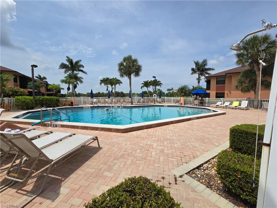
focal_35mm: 13
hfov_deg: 106.2
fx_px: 104
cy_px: 104
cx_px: 138
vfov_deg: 89.9
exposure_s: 1/4517
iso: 50
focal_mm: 2.2
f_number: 2.2
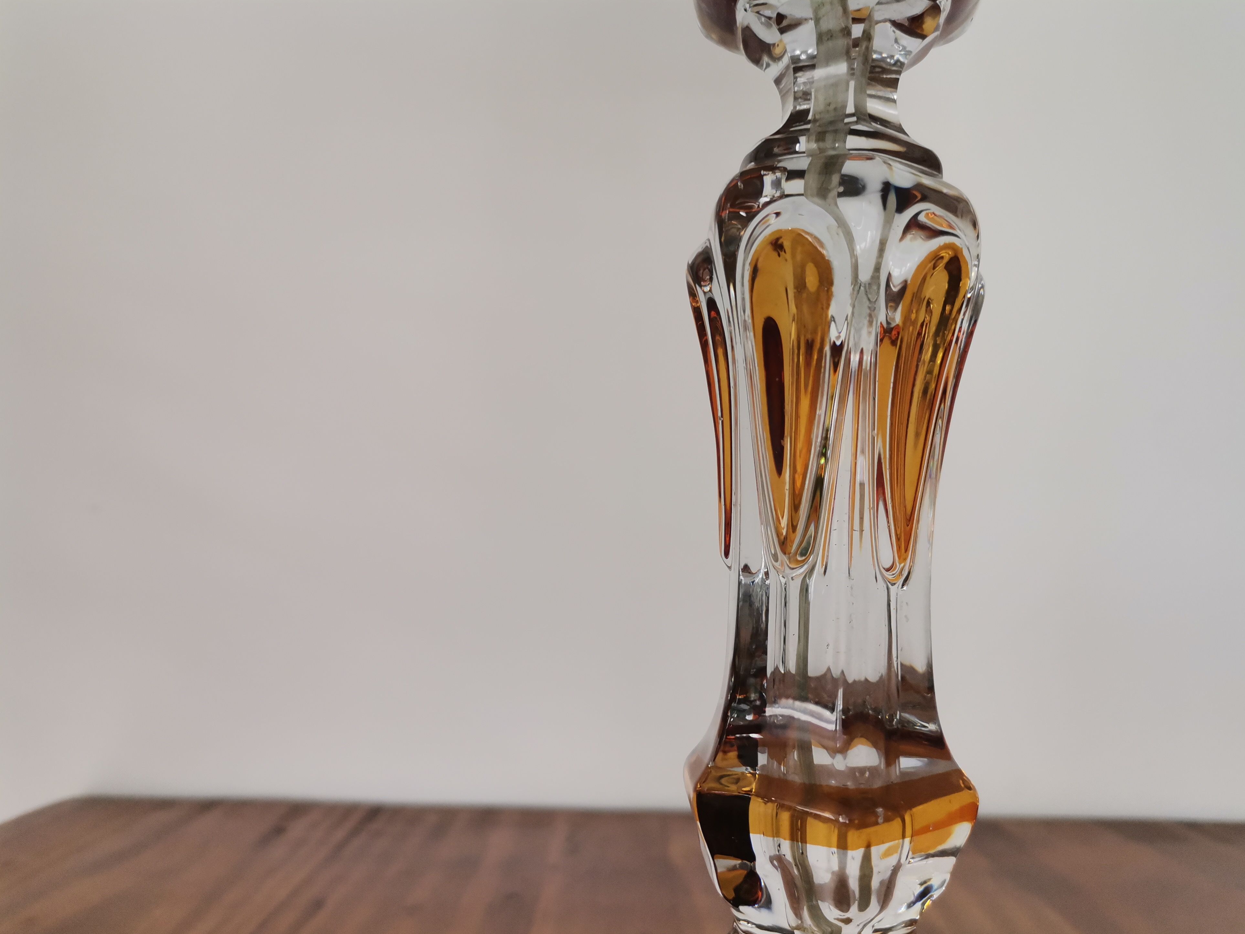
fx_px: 971
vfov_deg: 51.4
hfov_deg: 65.3
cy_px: 473
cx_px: 636
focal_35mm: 27
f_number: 1.8
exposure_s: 1/100
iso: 125
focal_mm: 4.75
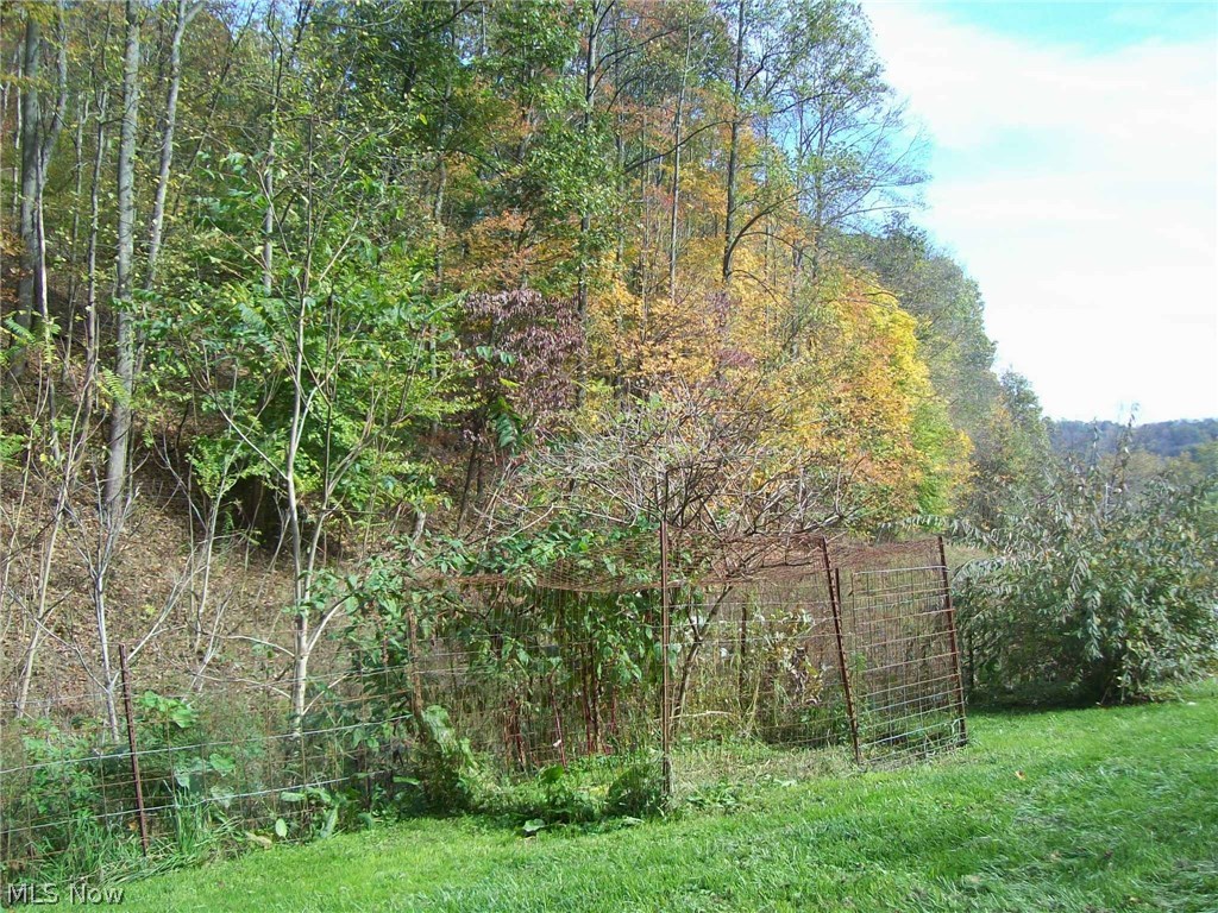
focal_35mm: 36
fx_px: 1267
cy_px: 456
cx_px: 609
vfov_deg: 39.7
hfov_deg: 51.4
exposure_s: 1/277
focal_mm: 6
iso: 80
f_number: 2.7
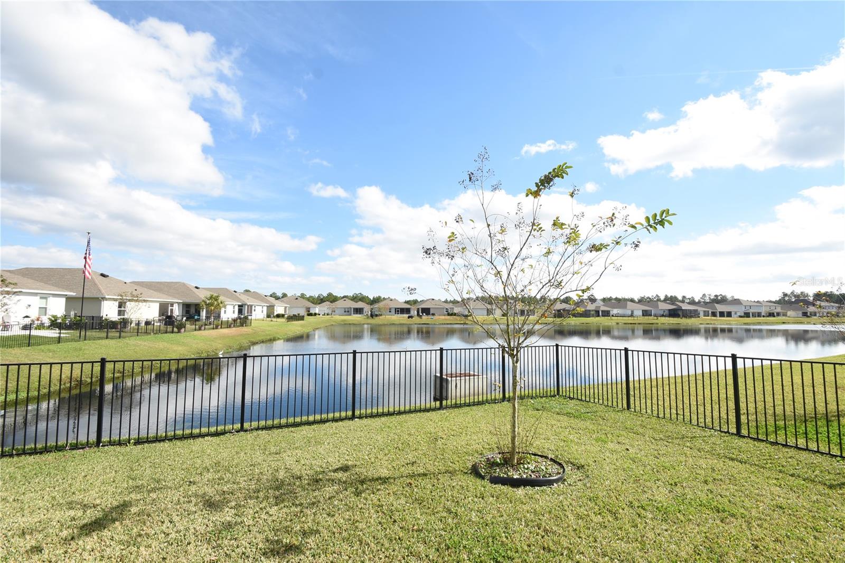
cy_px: 282
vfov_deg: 77.3
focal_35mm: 15
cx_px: 422
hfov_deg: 100.4
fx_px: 352
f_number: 6.3
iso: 100
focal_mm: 10
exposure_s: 1/160
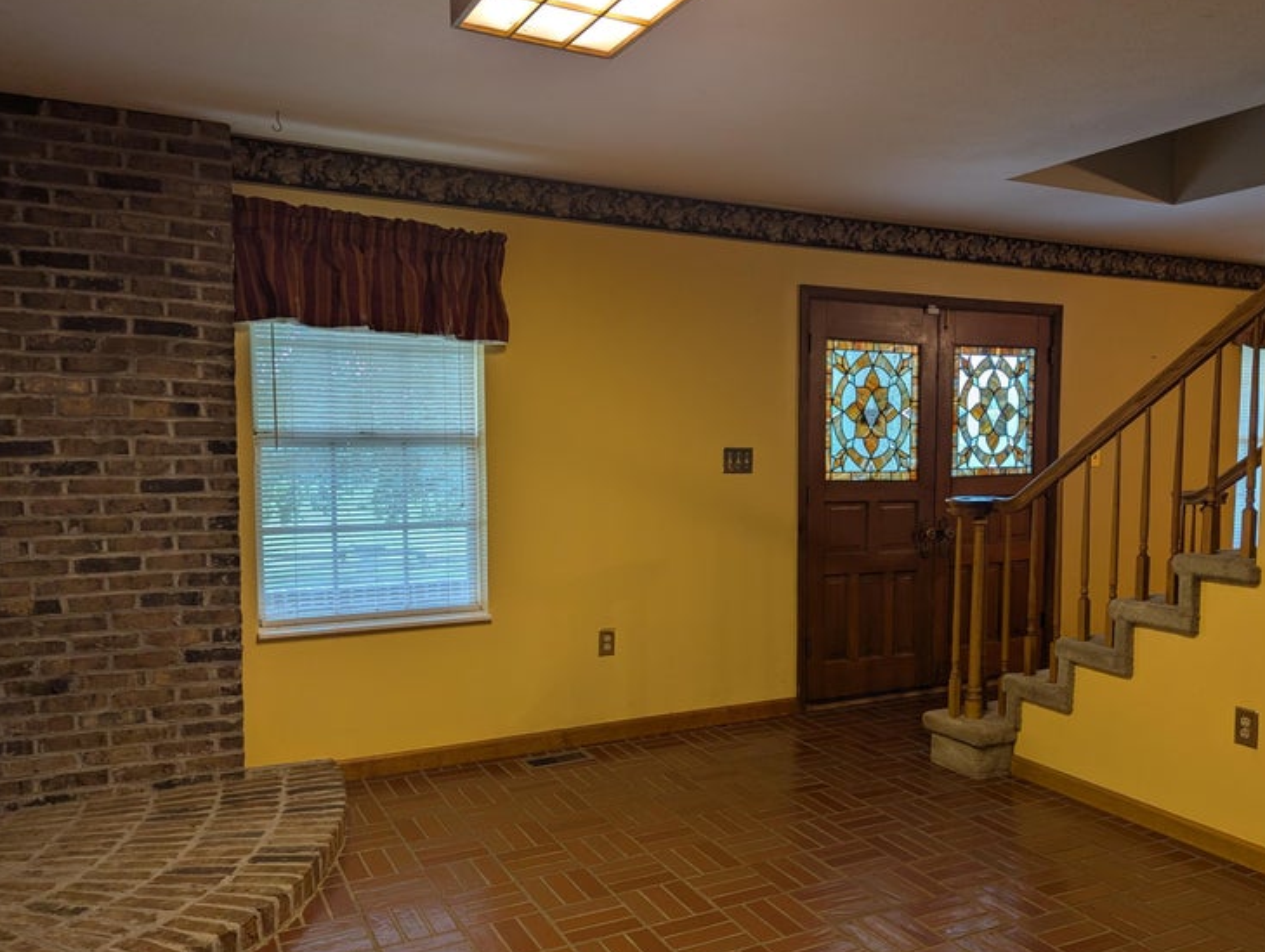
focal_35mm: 28
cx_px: 694
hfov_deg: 63.2
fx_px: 1025
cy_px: 531
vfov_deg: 49.8
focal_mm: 6.81
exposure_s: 1/40
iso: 42
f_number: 1.85
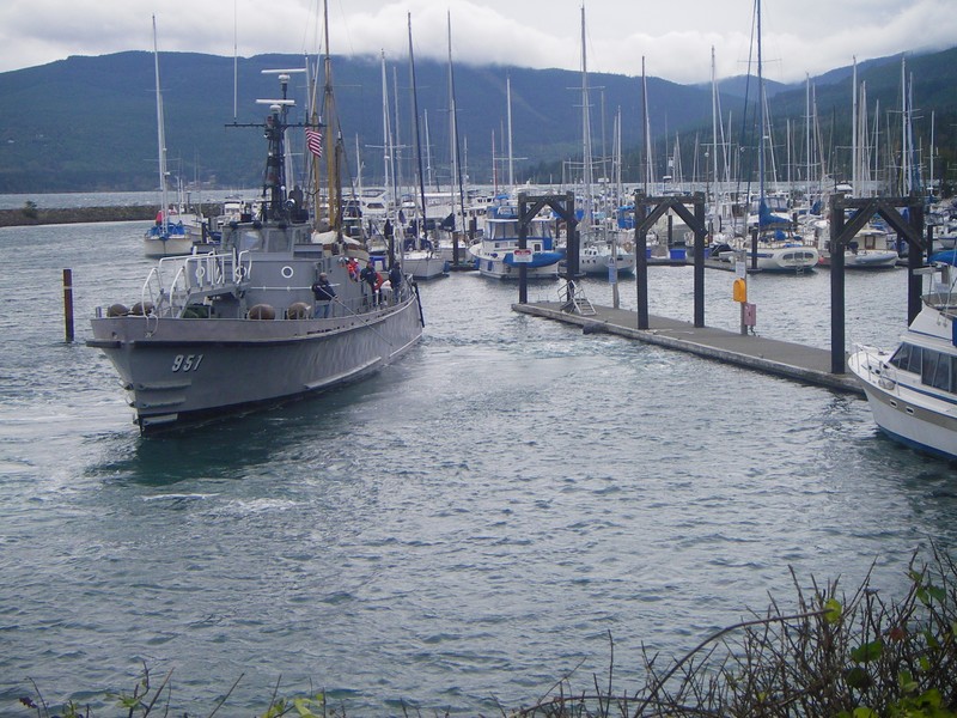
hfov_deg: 30.7
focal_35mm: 63
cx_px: 478
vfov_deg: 23.3
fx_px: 1742
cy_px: 359
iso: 50
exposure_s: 1/400
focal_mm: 10.5
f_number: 3.7
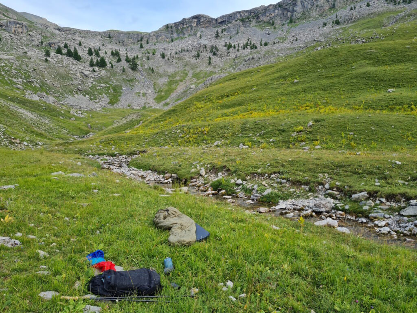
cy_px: 156
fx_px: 313
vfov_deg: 53.1
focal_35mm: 26
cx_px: 208
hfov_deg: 67.3
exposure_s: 1/1040
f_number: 1.8
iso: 50
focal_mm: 5.4
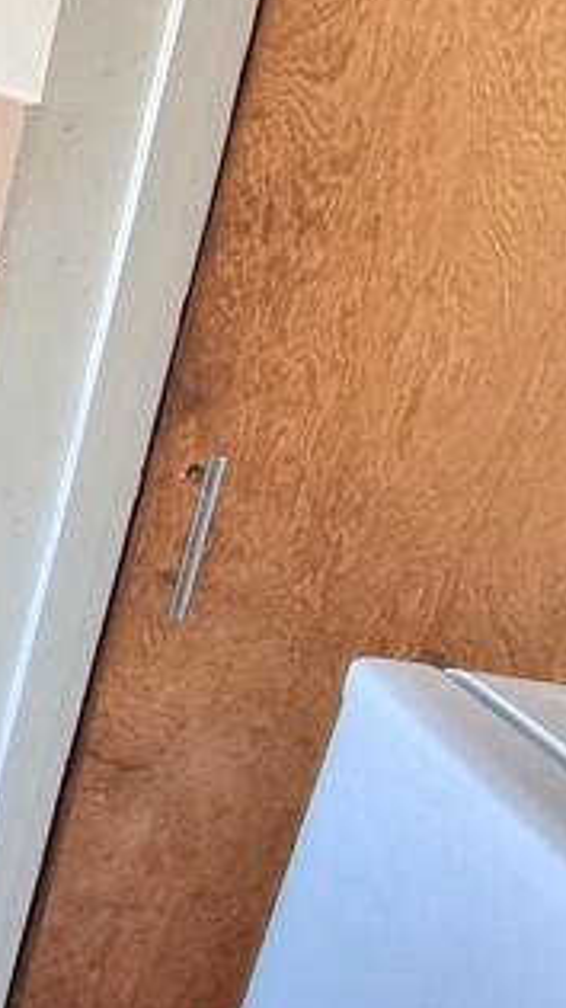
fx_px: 1228
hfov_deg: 14.5
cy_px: 333
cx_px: -838
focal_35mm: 46
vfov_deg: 43.9
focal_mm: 2.2
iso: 320
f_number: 2.2
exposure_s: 1/33
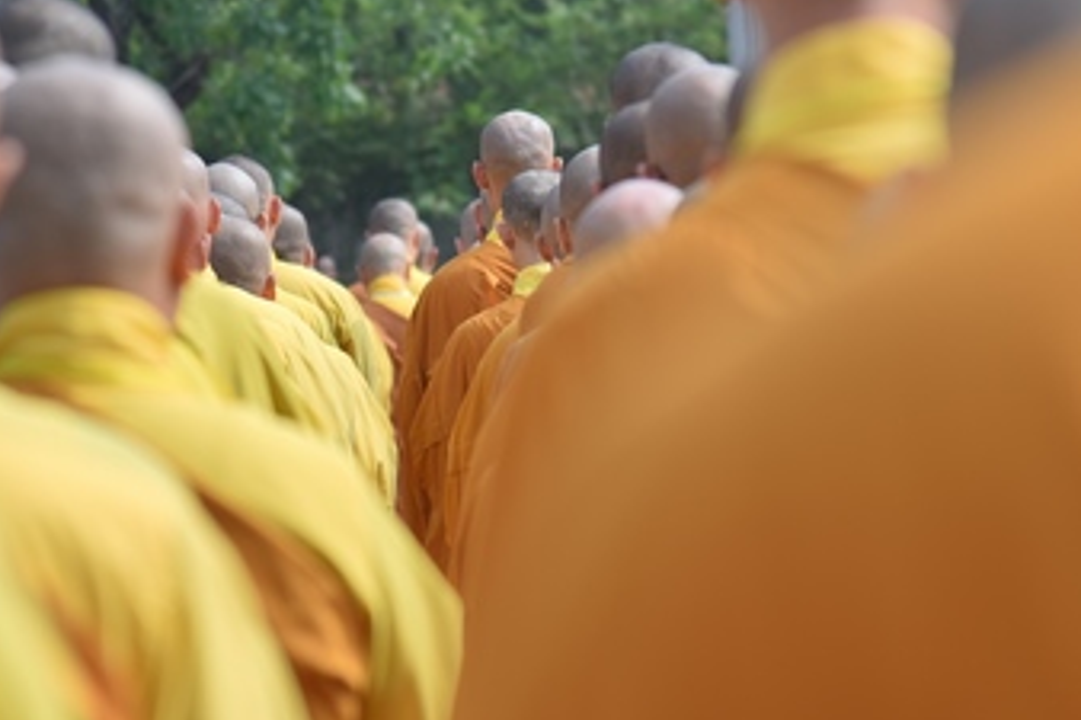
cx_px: 454
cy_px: 371
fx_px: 6933
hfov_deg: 8.9
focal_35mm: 231
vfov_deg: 5.9
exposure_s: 1/400
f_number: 4
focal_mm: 120
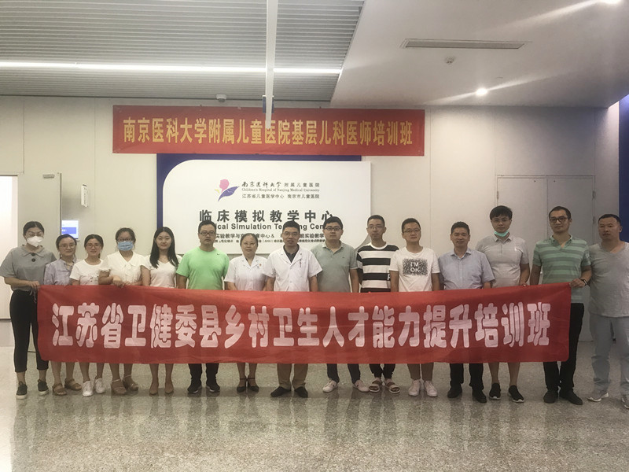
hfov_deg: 63.4
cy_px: 236
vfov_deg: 49.7
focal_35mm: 28
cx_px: 314
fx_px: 509
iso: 50
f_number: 1.8
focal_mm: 3.99
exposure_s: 1/17
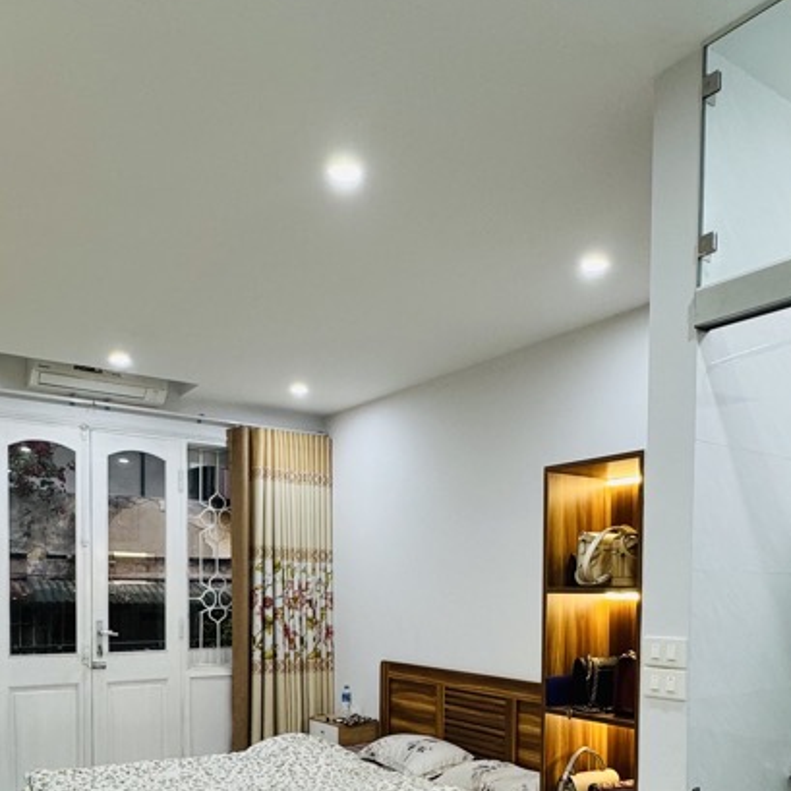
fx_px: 801
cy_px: 621
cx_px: 418
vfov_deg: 49.8
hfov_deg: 52.5
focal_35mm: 31
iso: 160
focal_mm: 2.22
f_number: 2.2
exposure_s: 1/93
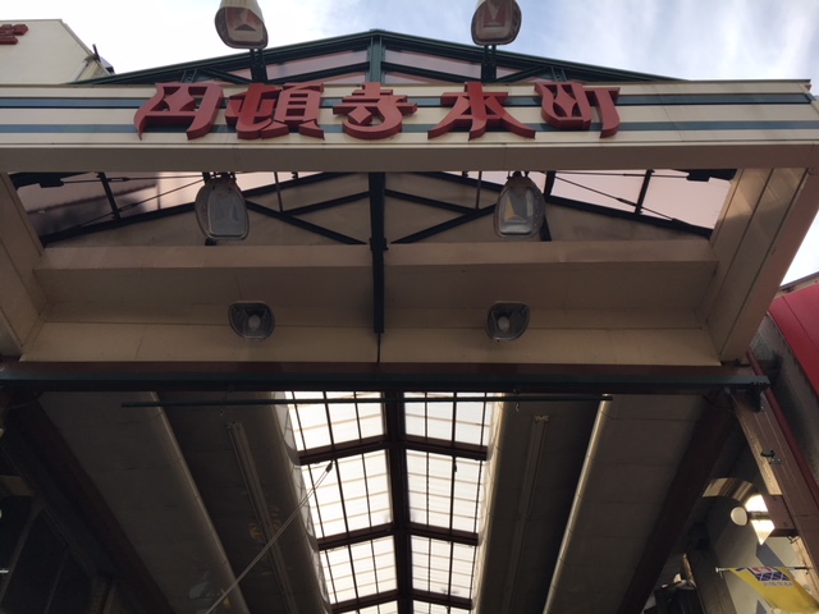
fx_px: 686
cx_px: 410
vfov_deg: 48.2
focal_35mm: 29
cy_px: 307
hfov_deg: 61.7
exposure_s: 1/761
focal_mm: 4.15
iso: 25
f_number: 2.2
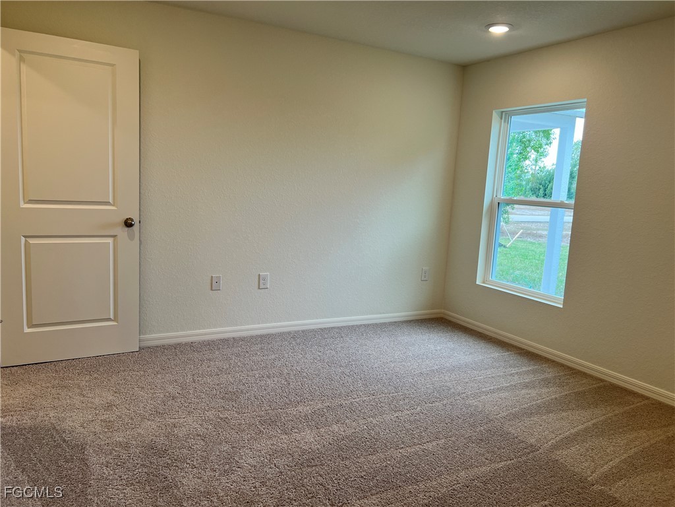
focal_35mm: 26
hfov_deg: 67.3
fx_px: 507
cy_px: 254
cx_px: 338
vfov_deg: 53.1
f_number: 1.5
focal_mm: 5.7
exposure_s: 1/120
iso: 40
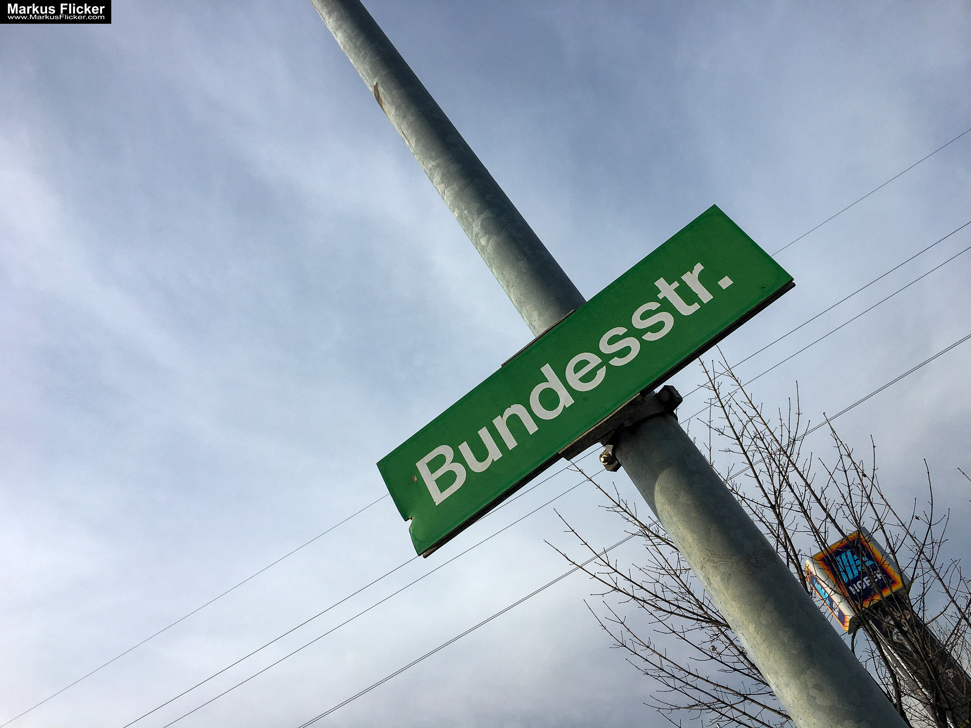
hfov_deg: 61.7
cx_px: 486
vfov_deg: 48.2
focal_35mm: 29
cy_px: 364
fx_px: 813
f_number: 2.2
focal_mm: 4.15
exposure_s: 1/2000
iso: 25
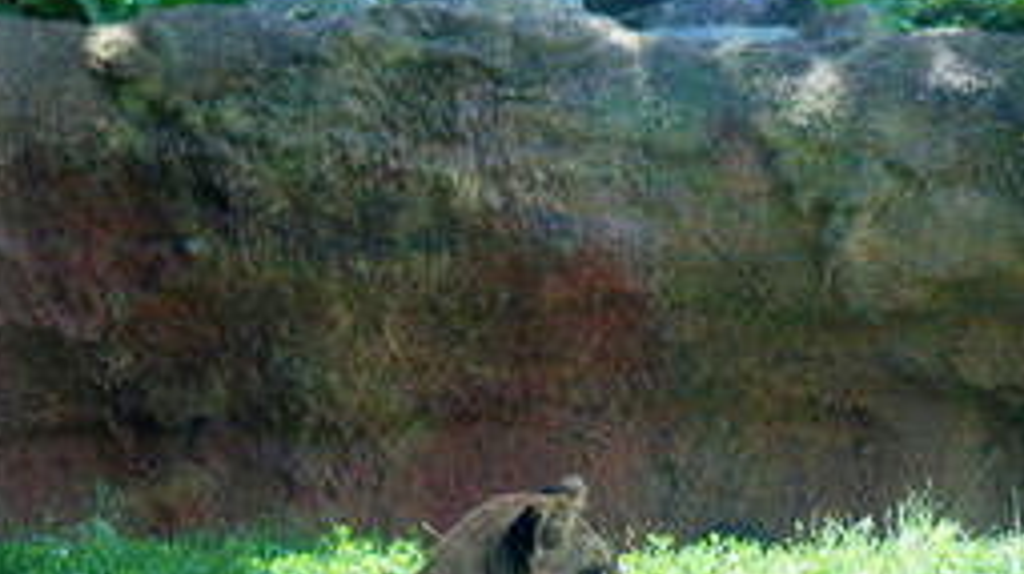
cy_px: 490
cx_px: 422
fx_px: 14109
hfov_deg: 4.2
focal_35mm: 520
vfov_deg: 2.3
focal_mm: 56.7
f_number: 2.8
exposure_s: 1/250
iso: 125
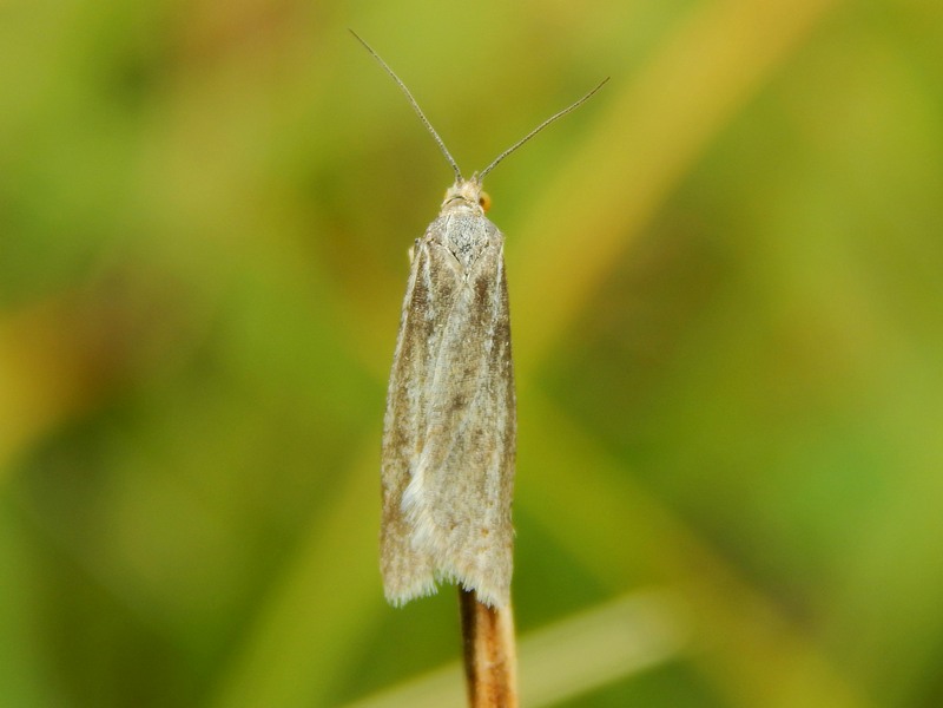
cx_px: 472
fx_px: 5012
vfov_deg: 8.1
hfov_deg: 10.7
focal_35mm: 184
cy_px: 354
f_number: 5.3
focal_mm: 32.8
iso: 125
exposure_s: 1/125
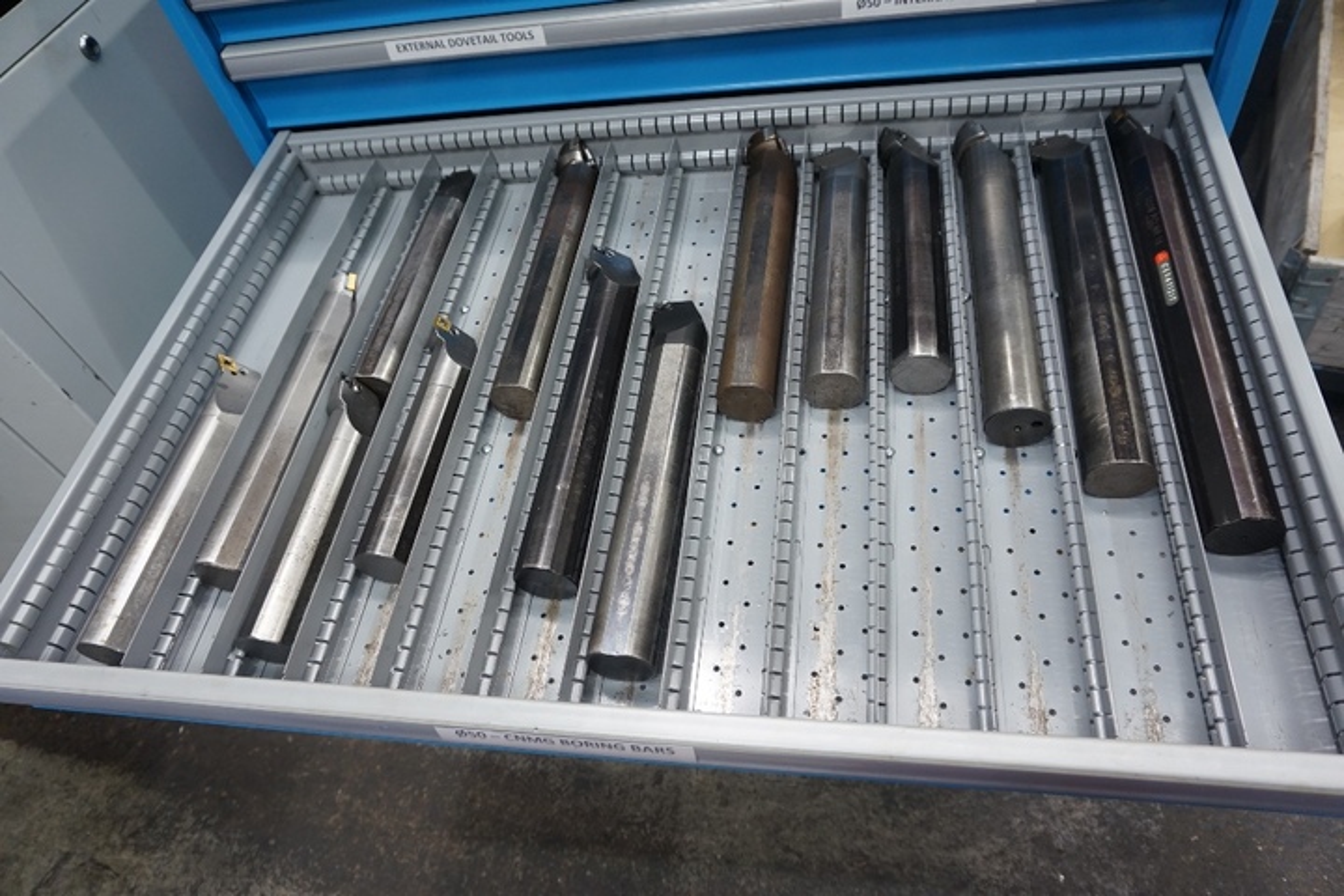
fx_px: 896
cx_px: 672
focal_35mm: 24
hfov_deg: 73.7
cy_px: 448
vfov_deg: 53.1
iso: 500
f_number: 4
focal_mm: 16
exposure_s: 1/60
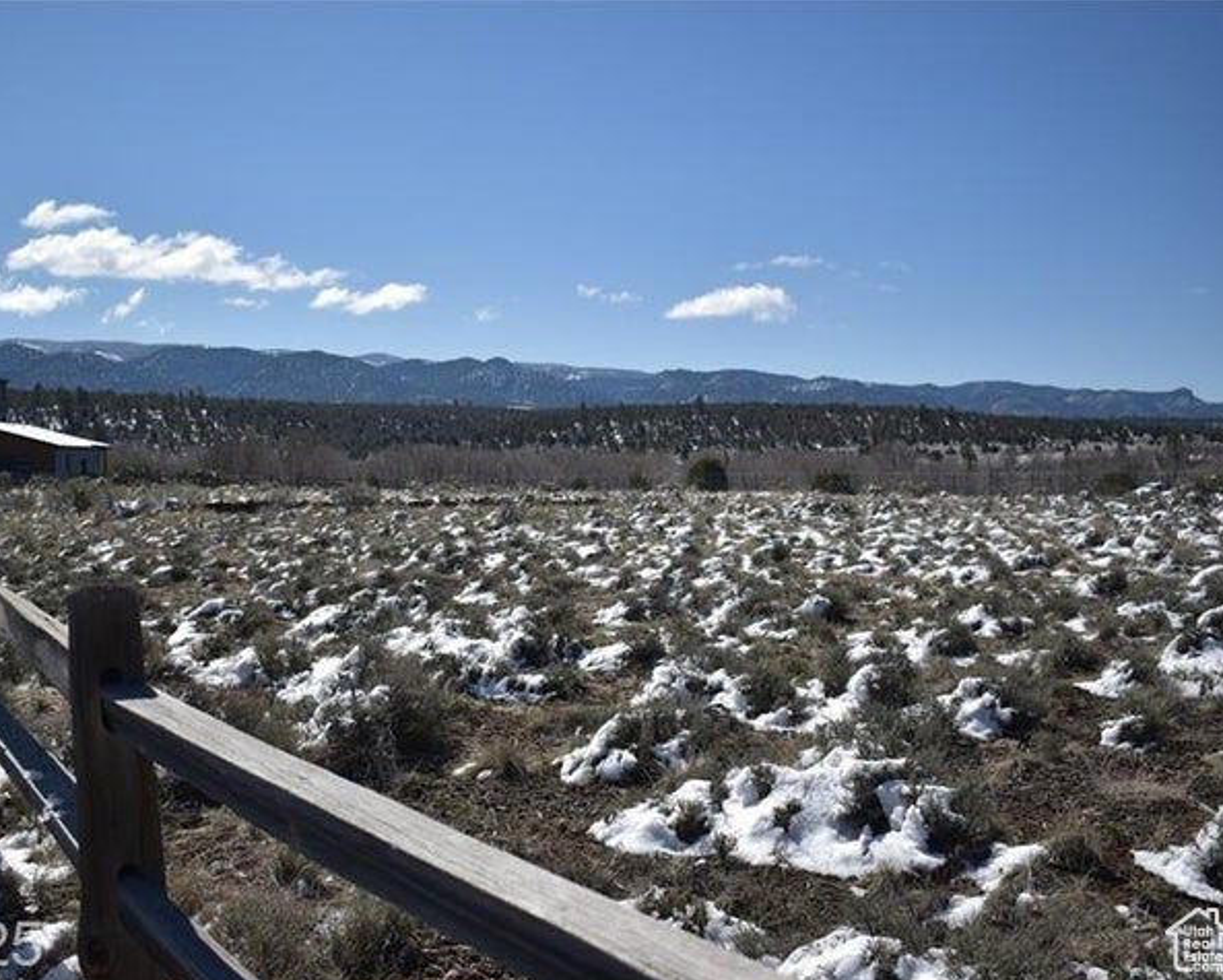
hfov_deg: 44.6
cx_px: 505
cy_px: 493
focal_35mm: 41
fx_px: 1485
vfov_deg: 36.5
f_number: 4
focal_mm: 24
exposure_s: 1/1600
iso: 100
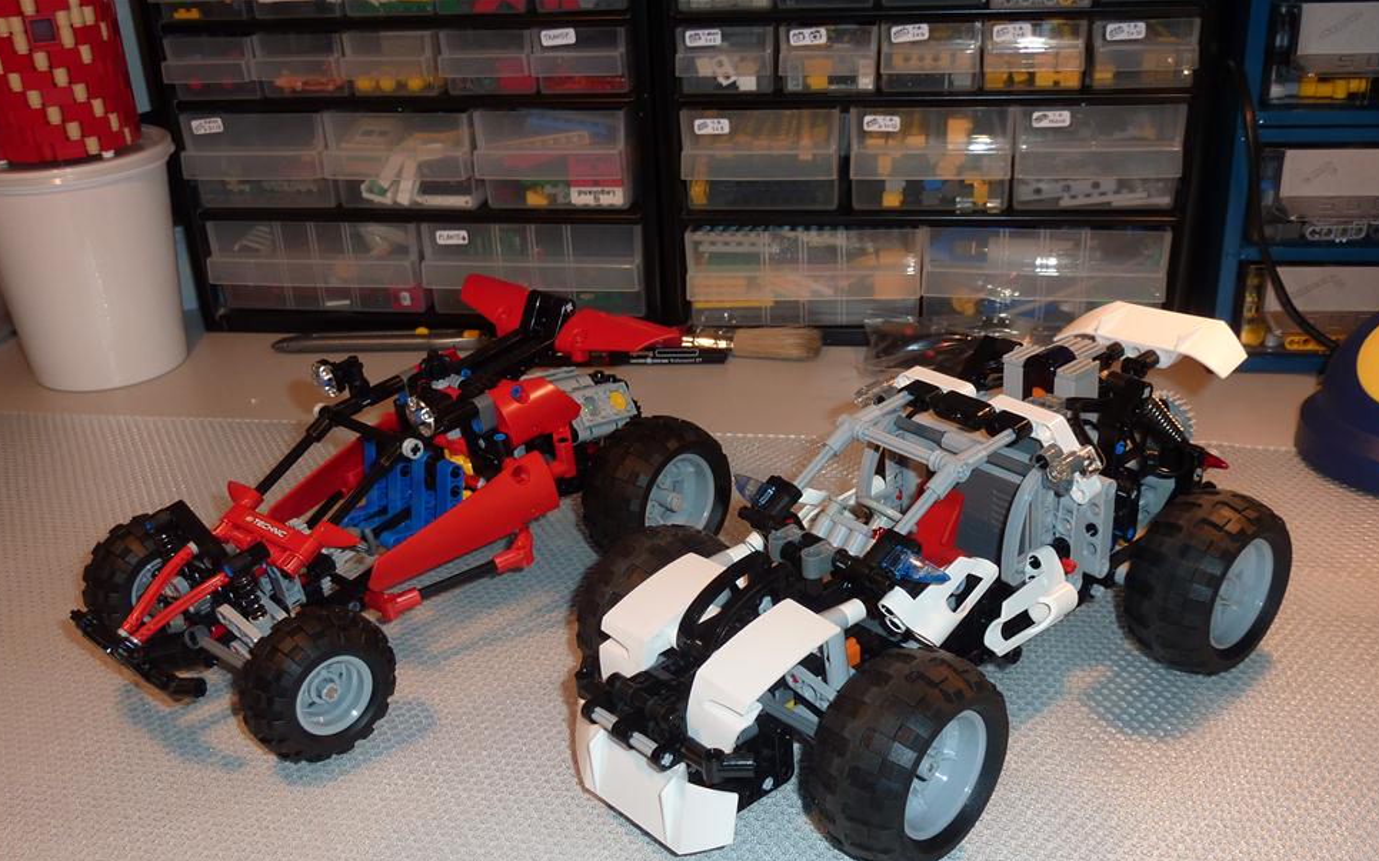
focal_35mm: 36
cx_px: 690
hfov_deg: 54.0
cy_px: 545
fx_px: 1353
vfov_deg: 35.1
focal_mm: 5.3
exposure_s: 1/30
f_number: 3.5
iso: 100
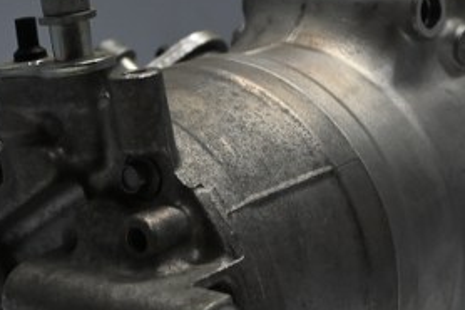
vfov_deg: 11.5
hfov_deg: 17.3
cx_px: 231
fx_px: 1532
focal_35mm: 119
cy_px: 128
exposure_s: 1/125
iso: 560
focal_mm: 27.5
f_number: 4.5
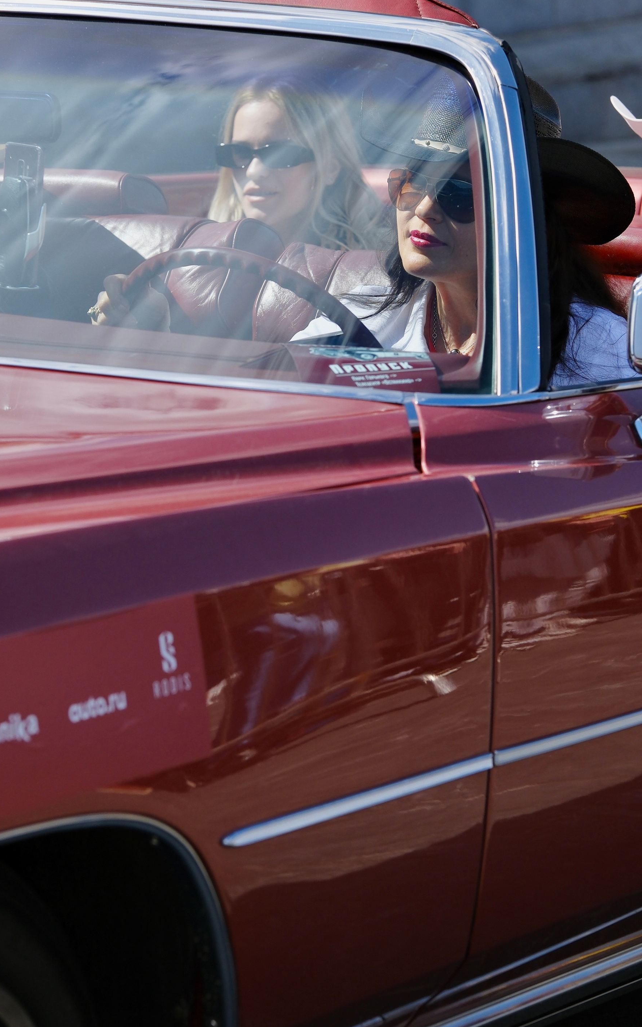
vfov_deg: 13.4
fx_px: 4367
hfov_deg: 8.4
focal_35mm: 156
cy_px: 444
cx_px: 259
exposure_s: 1/1600
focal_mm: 75
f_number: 4
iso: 160
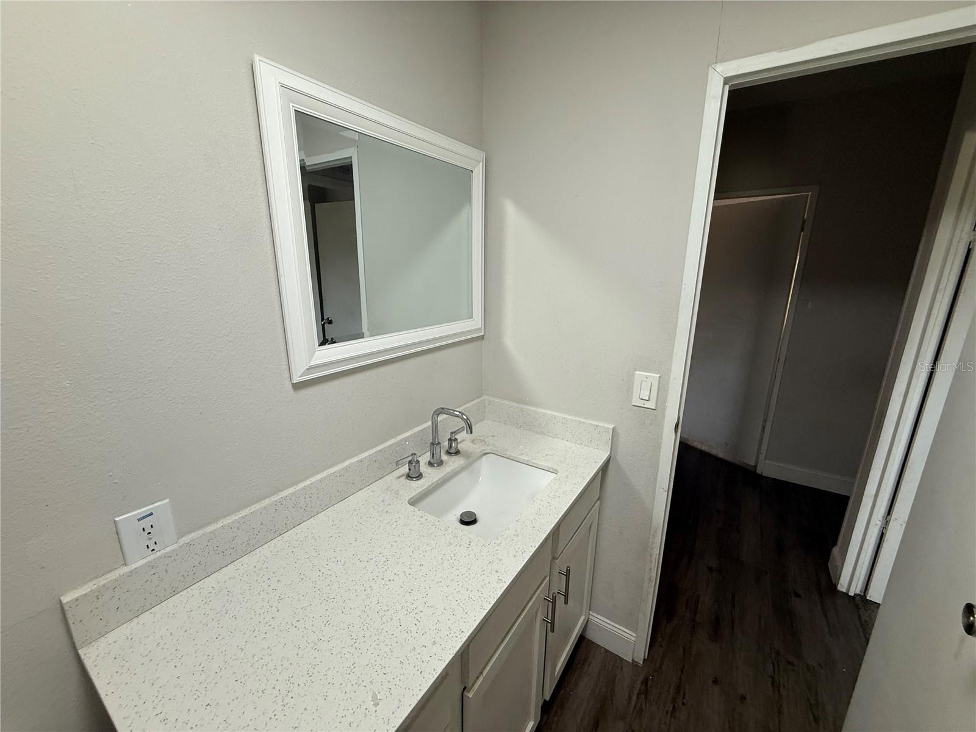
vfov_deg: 85.7
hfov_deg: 102.1
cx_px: 488
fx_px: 395
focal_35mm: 14
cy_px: 366
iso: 125
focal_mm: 2.22
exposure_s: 1/120
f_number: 2.2
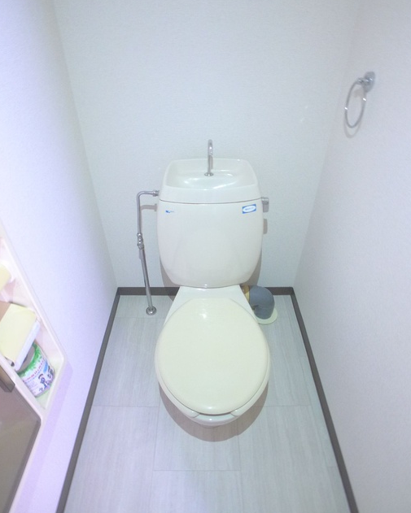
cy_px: 263
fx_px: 395
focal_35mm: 26
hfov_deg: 54.9
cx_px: 203
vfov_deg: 66.0
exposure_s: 1/5
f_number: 2
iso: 400
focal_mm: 5.1
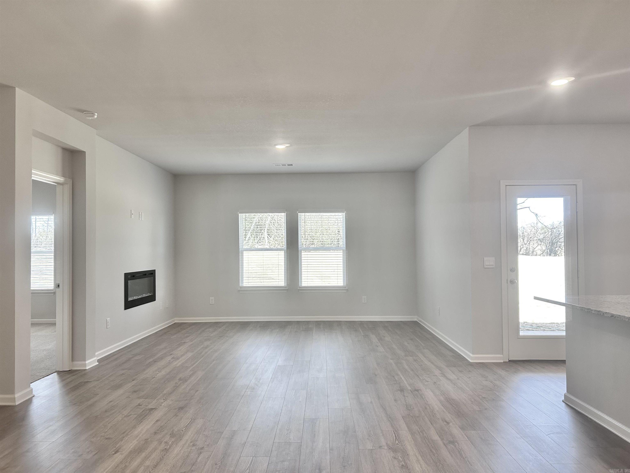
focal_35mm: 26
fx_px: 473
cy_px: 236
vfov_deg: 53.1
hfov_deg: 67.3
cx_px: 315
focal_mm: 5.7
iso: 80
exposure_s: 1/120
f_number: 1.5
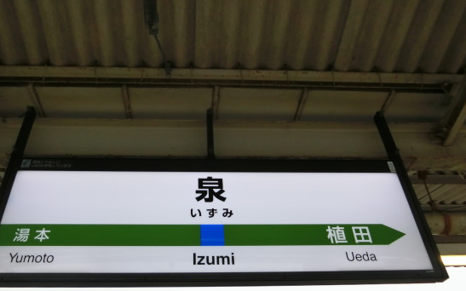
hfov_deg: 61.1
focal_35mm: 31
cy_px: 145
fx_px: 394
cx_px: 207
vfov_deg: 40.6
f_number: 3.5
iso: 100
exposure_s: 1/125
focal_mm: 4.5
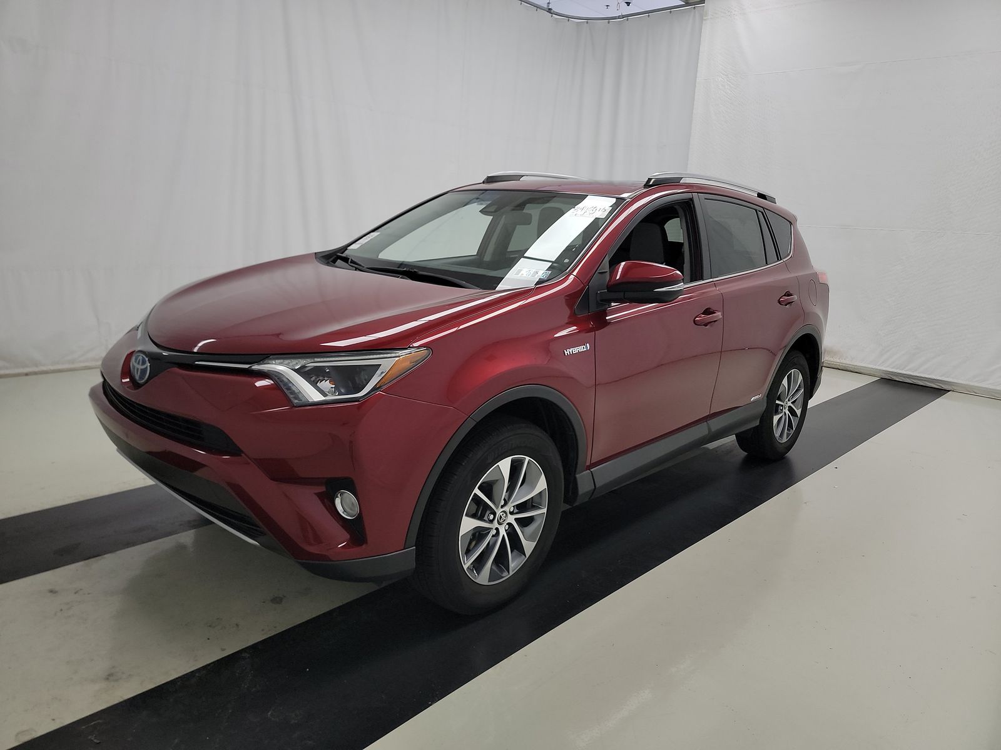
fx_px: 694
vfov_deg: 56.8
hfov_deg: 71.6
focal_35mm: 24
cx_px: 500
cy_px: 375
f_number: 1.8
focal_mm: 6.7
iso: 184
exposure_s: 1/59
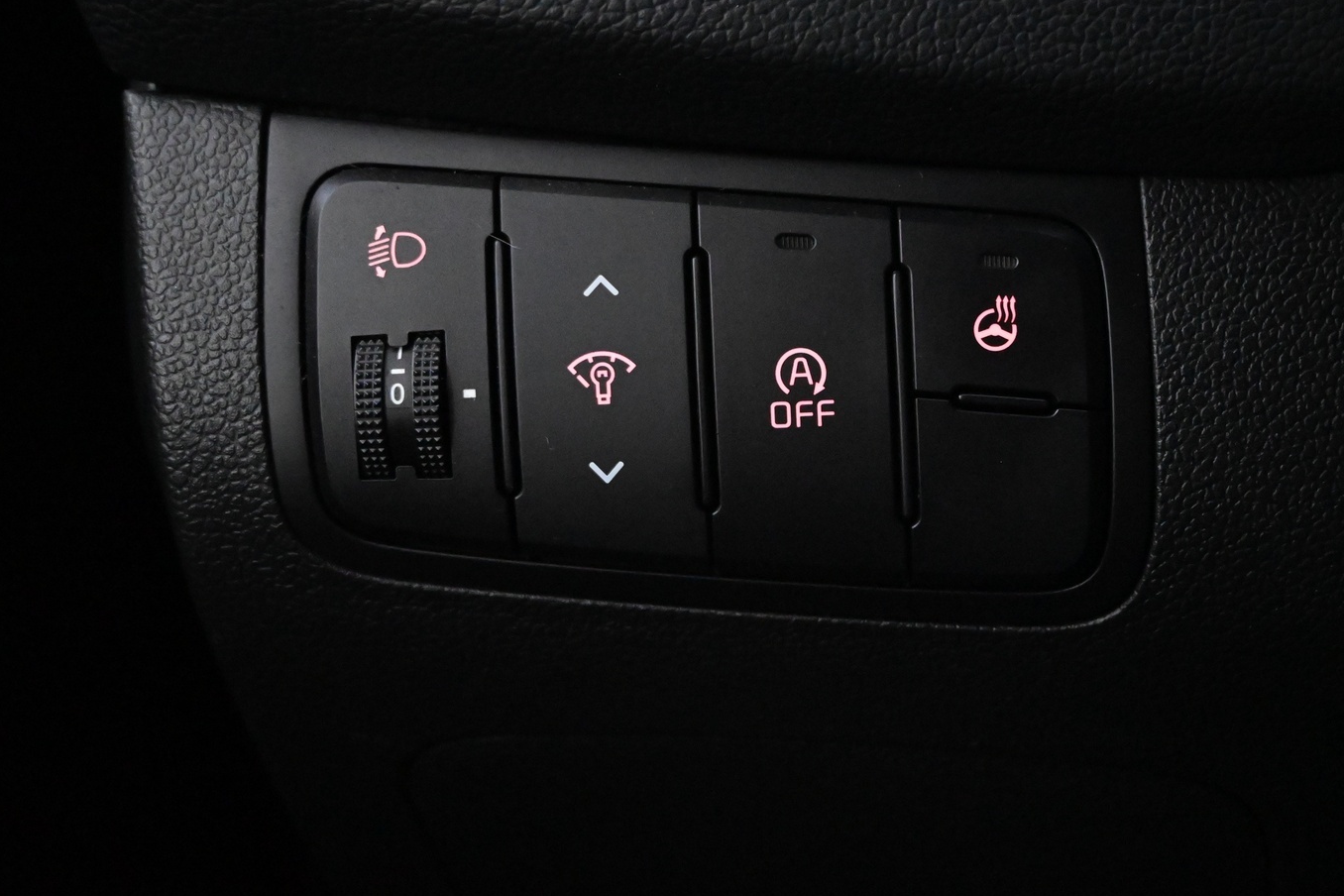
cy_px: 373
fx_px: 1840
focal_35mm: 49
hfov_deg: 40.1
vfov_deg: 27.3
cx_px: 712
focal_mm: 27.5
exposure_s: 1/40
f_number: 4.5
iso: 10000
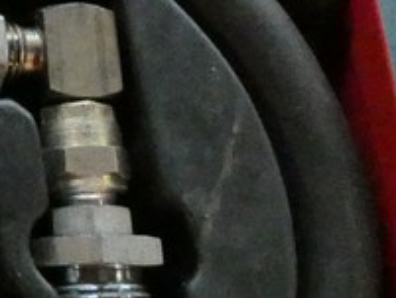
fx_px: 1488
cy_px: -95
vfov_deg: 11.1
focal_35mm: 130
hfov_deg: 12.6
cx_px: -487
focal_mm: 4.3
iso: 1000
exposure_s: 1/60
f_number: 3.3
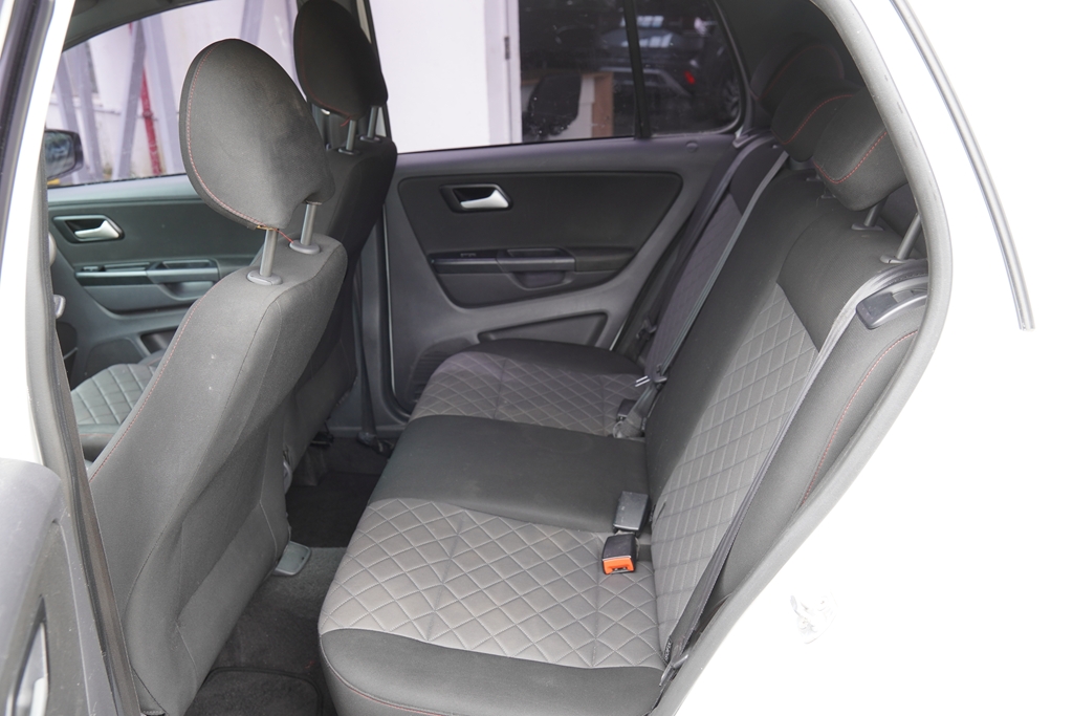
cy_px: 358
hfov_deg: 59.5
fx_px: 939
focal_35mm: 32
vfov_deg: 41.7
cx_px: 536
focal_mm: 21
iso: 125
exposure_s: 1/60
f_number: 4
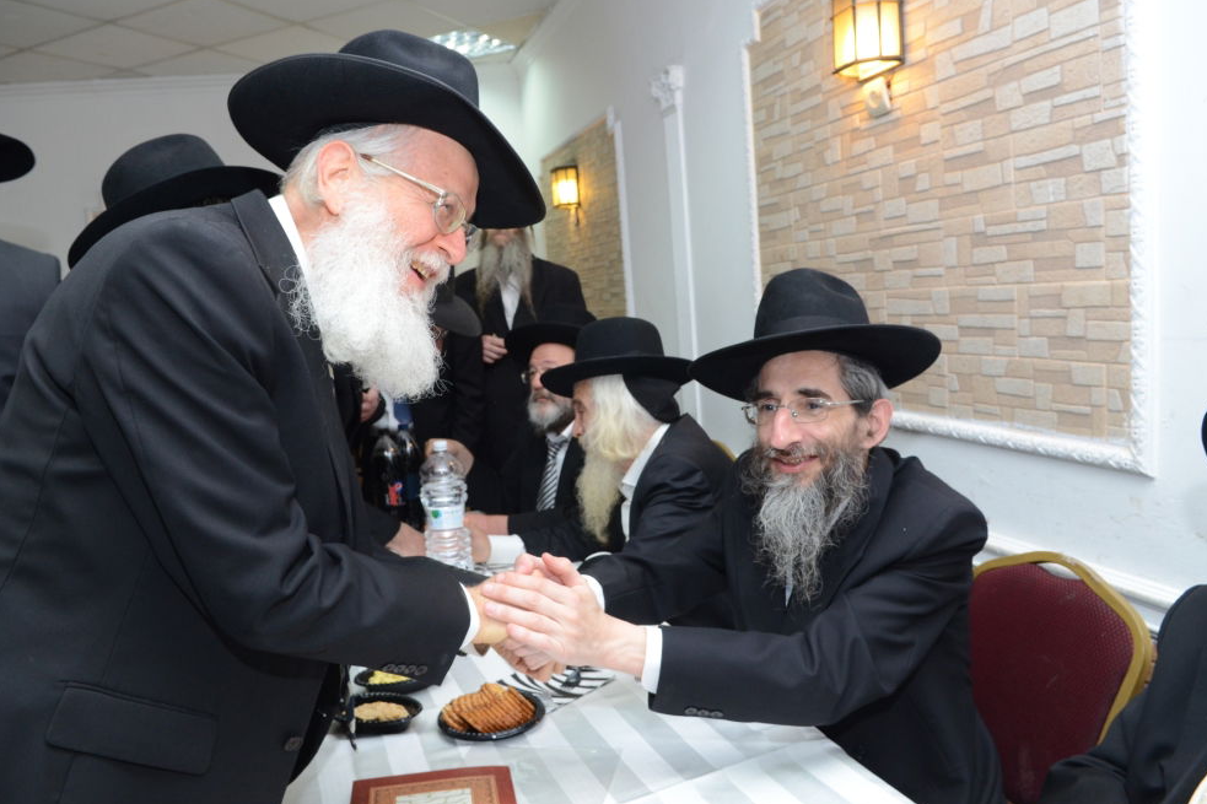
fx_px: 889
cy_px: 412
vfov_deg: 48.7
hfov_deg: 68.3
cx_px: 584
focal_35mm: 27
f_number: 5
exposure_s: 1/100
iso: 800
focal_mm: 17
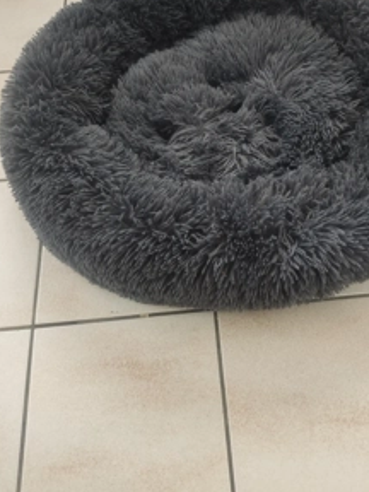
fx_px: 455
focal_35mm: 32
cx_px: 217
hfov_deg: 44.0
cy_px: 234
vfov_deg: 56.8
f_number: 1.6
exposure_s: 1/100
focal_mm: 6.55
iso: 320
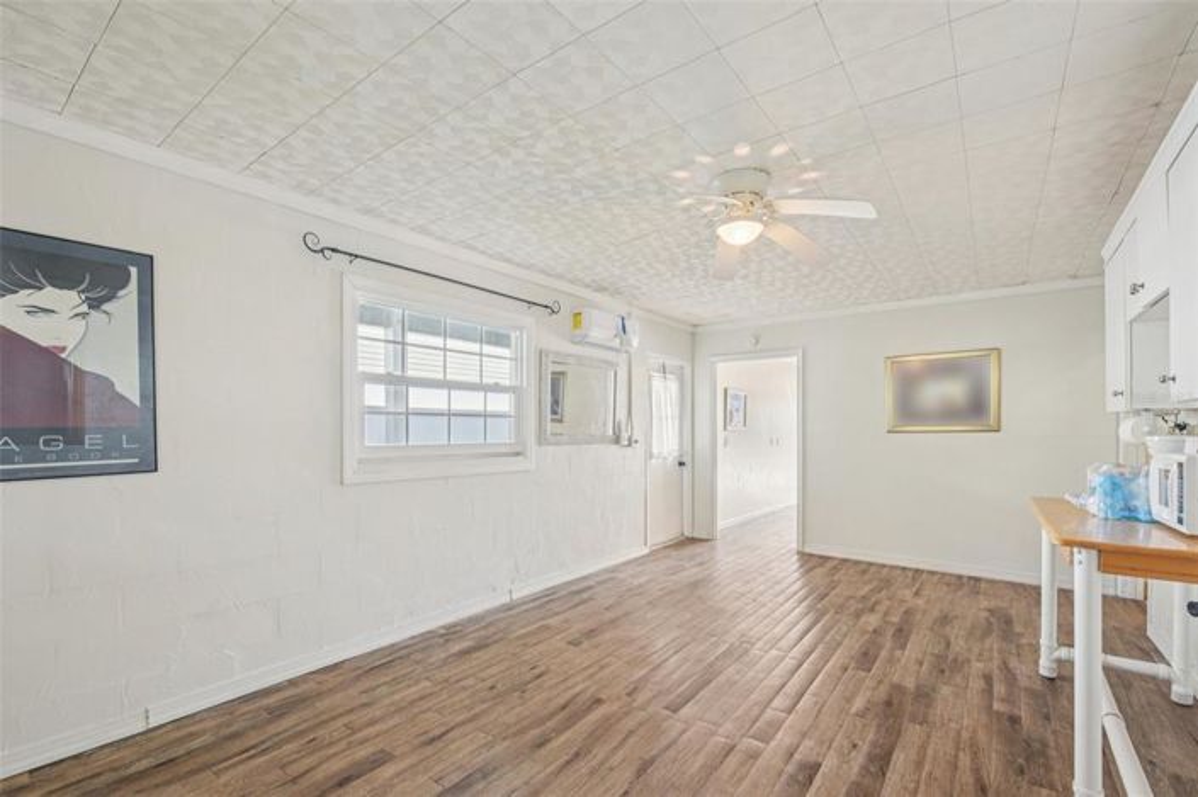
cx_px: 599
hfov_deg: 96.8
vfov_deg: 73.7
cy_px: 398
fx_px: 532
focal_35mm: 16
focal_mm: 16
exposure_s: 1/50
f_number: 8
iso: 400
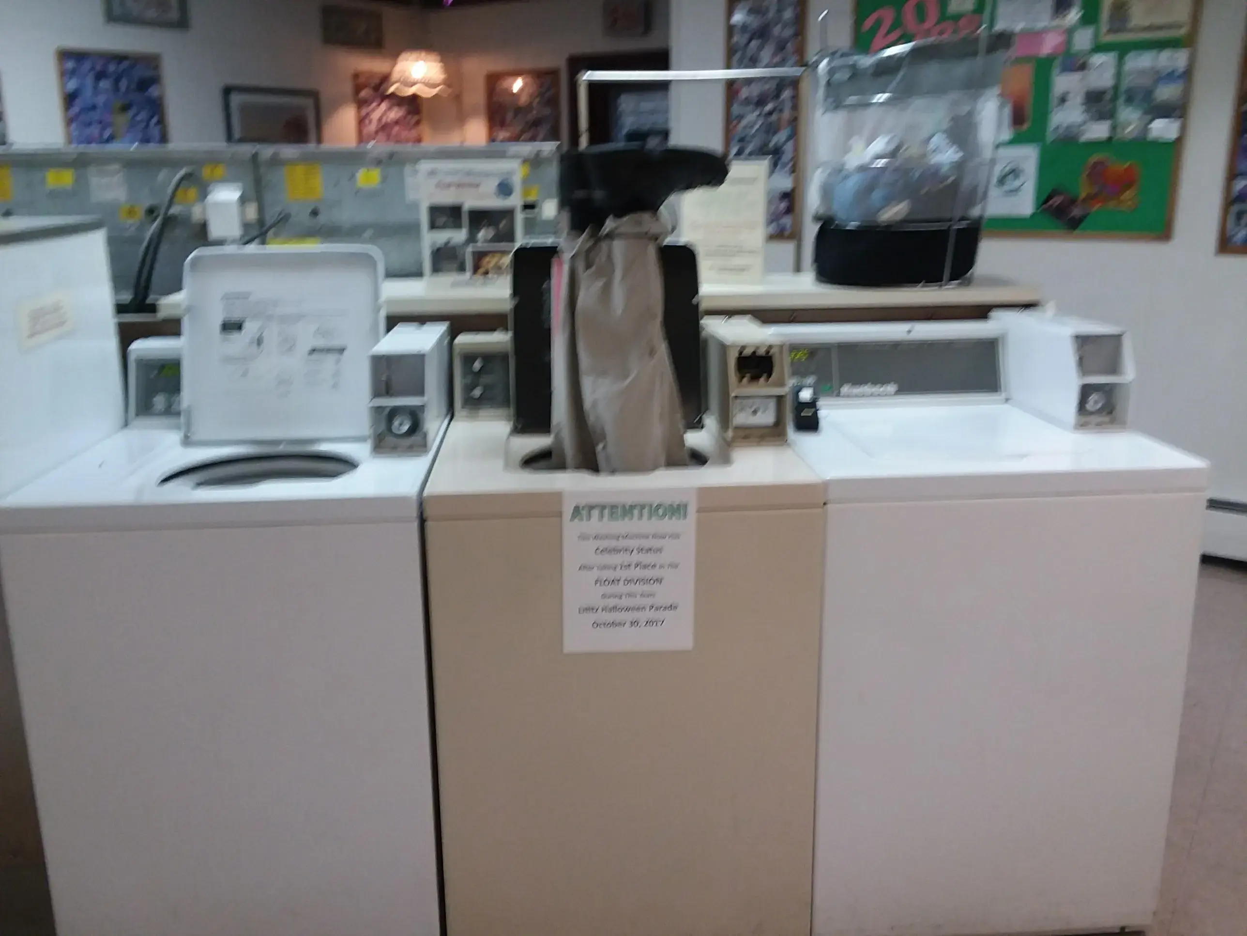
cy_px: 468
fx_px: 1045
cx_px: 624
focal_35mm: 29
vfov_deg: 48.2
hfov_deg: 61.7
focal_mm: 2.47
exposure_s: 1/30
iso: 64
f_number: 1.9
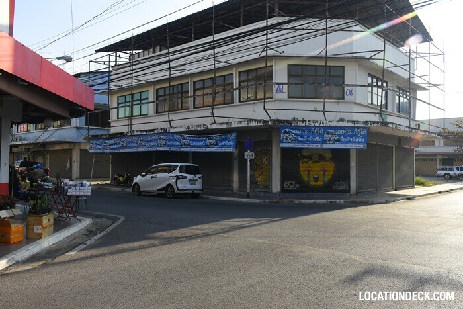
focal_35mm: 30
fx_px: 386
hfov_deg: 61.9
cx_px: 232
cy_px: 154
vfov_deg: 43.6
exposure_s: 1/250
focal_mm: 20
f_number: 7.1
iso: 125
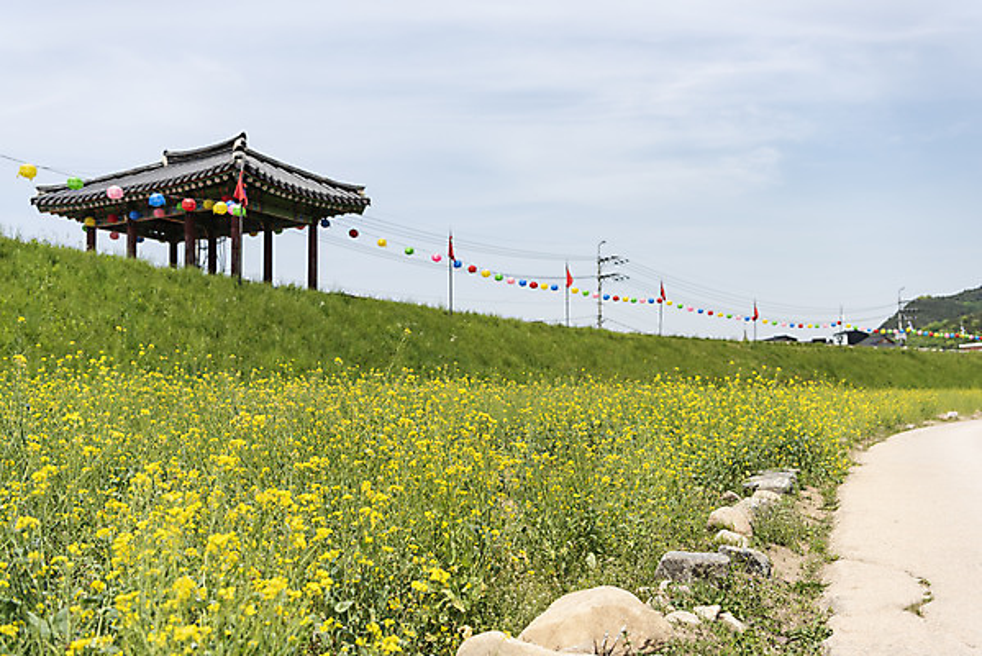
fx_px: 928
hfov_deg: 55.8
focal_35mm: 34
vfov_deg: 38.9
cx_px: 491
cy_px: 328
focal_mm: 34
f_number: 4
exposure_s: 1/1250
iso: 100
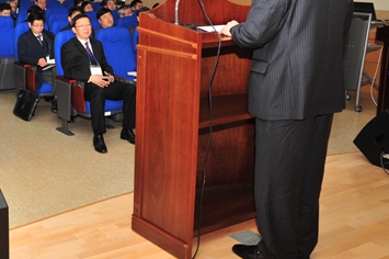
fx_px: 540
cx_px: -9
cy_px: 58
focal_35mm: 50
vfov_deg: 26.5
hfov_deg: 35.5
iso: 800
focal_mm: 24
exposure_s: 1/200
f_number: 8
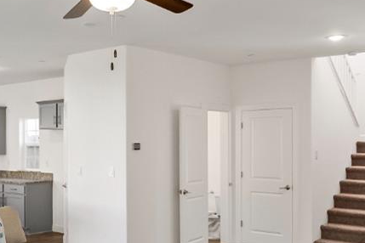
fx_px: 497
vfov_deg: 27.4
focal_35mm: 49
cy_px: 154
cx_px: 77
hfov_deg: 38.9
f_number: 4
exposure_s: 1/160
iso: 800
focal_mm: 14
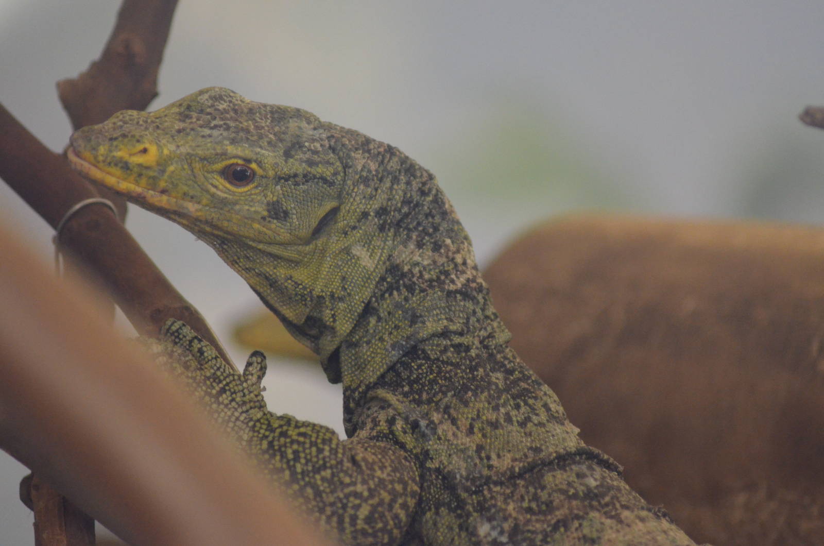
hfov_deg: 7.4
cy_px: 273
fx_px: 6339
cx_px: 412
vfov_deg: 4.9
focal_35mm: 278
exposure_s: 1/500
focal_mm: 185
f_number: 4.5
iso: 3200
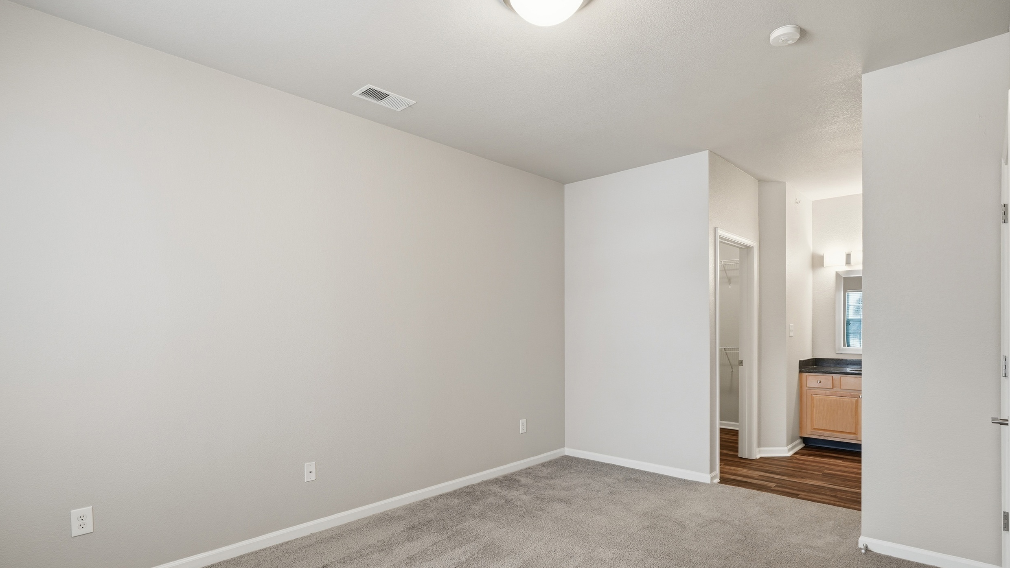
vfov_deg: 56.8
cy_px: 328
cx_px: 505
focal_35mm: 20
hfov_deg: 88.0
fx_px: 523
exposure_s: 1/20
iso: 800
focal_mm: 18.5
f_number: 7.1
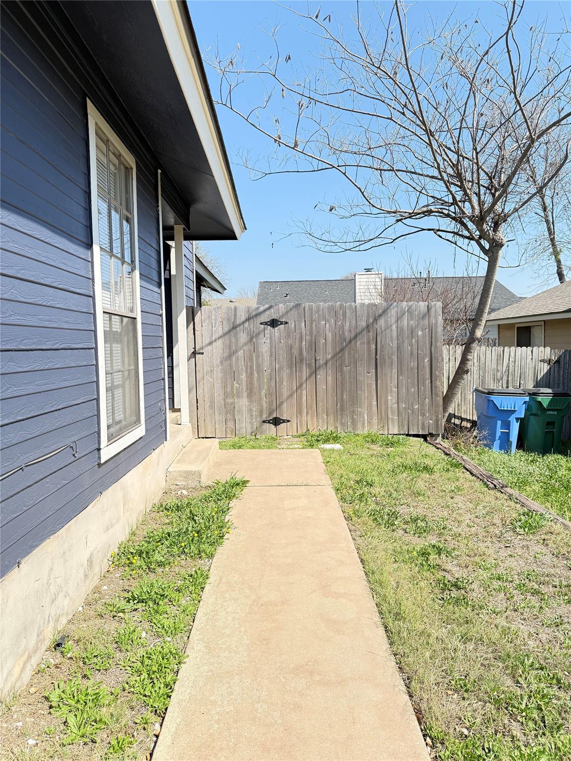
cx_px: 286
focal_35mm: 24
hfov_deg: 56.8
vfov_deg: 71.6
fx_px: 528
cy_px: 380
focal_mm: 6.76
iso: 100
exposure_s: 1/2000
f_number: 1.78
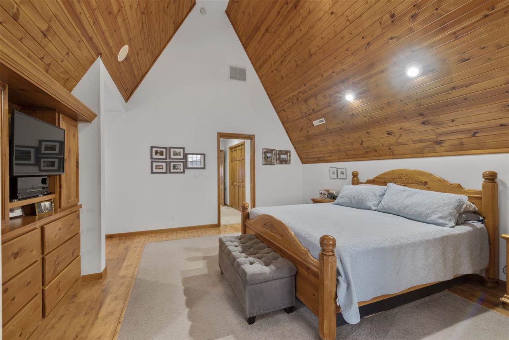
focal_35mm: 15
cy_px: 170
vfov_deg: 77.3
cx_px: 254
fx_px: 212
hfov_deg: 100.4
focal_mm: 15
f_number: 9
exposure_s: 1.6
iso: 320
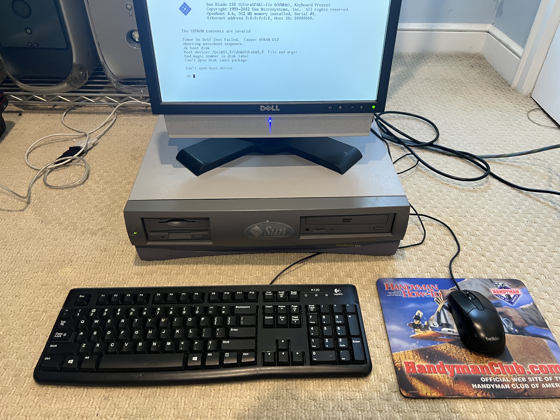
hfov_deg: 67.3
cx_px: 280
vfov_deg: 53.1
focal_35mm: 26
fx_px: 421
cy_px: 210
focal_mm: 5.7
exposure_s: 1/60
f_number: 1.5
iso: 320
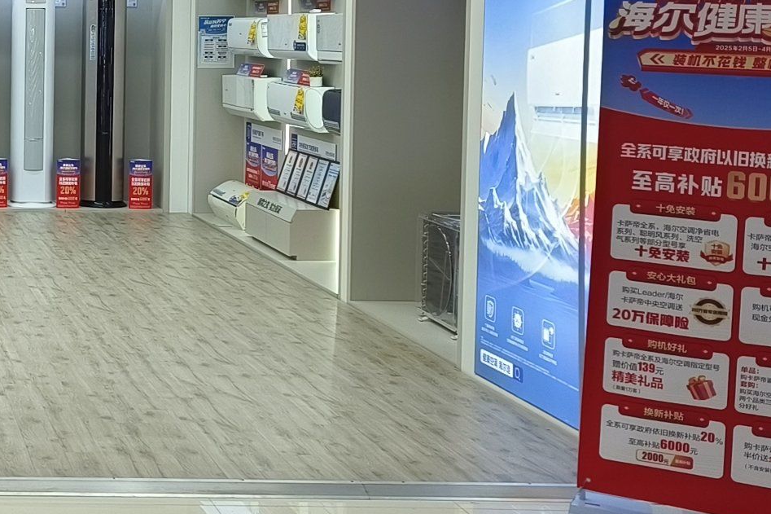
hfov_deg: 26.0
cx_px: -167
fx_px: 1477
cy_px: 77
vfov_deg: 19.5
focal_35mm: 69
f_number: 1.75
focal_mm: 5.5
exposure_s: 1/100
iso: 207
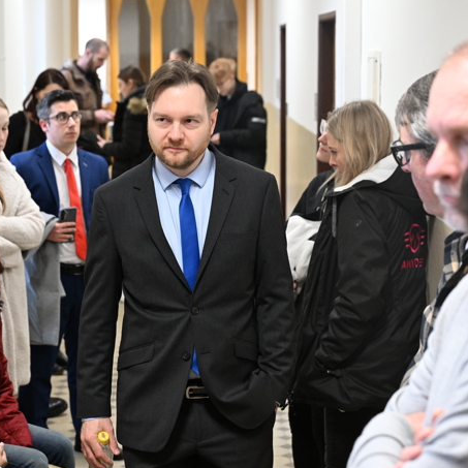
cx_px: 164
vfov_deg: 19.7
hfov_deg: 19.7
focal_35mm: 88
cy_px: 237
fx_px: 1346
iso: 5000
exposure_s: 1/125
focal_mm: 68
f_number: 5
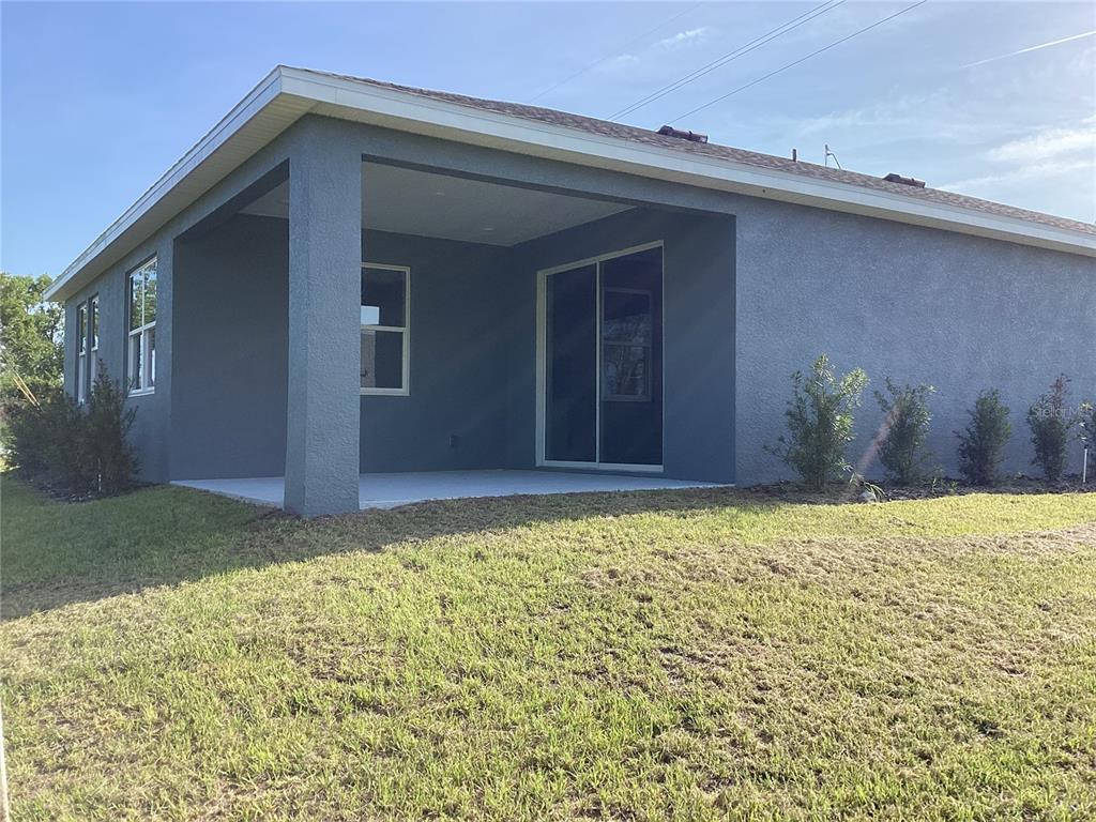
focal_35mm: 31
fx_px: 982
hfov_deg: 58.4
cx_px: 548
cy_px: 411
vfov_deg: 45.4
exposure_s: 1/747
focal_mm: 3.3
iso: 25
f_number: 2.4
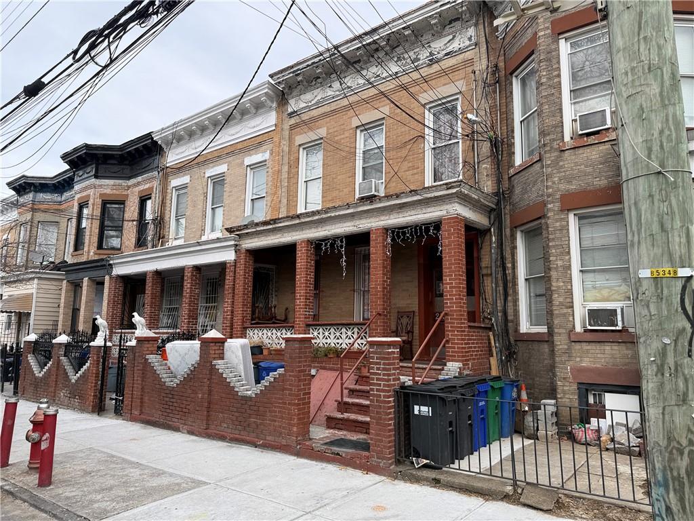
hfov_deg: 71.6
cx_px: 347
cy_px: 260
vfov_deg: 56.8
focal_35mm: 24
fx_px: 481
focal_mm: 6.76
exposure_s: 1/757
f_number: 1.78
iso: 80
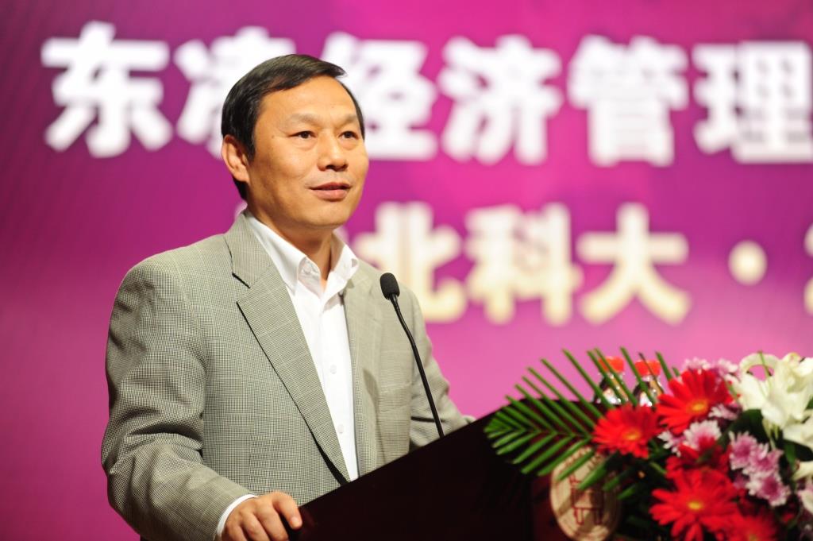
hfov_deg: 12.1
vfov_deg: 8.1
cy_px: 270
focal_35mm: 170
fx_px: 3836
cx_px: 406
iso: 1600
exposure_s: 1/250
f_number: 4.5
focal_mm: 170
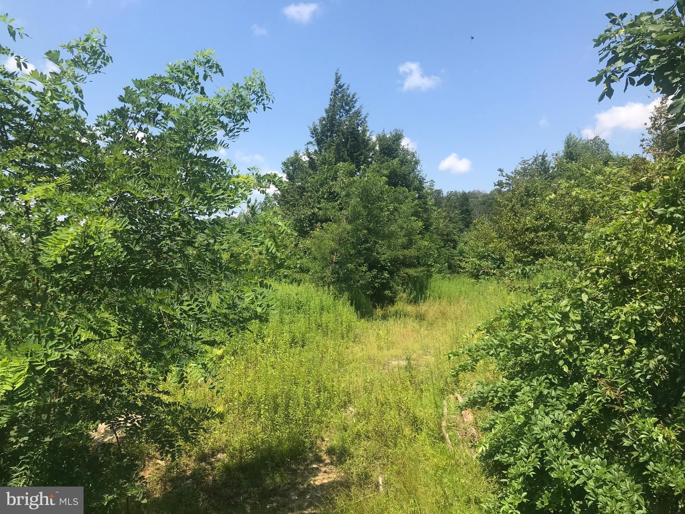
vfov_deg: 49.7
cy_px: 257
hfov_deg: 63.4
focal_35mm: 28
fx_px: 554
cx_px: 342
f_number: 1.8
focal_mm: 3.99
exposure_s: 1/1842
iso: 20
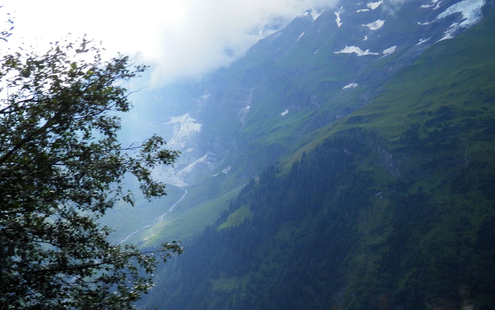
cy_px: 172
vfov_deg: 26.9
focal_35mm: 48
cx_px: 247
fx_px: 648
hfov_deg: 41.8
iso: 80
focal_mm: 8
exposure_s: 1/400
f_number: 3.8
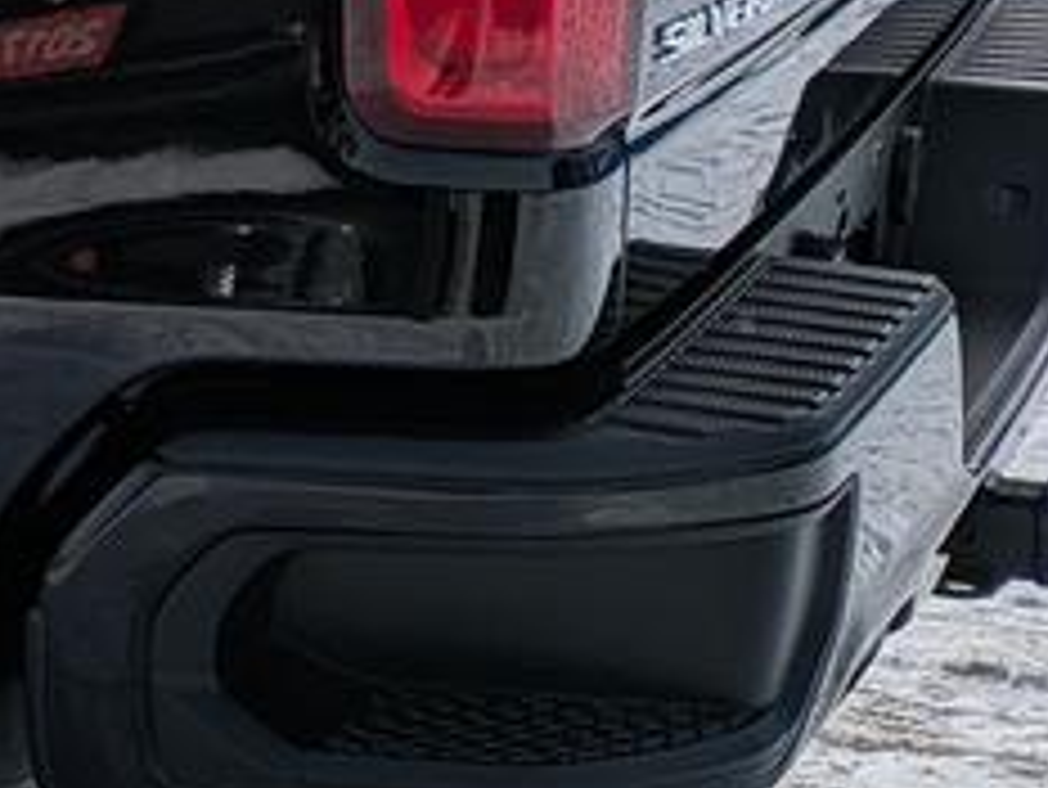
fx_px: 4150
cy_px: -63
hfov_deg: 12.2
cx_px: -1244
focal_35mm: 137
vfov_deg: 10.7
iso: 51
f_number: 1.89
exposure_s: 1/8850
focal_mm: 5.43
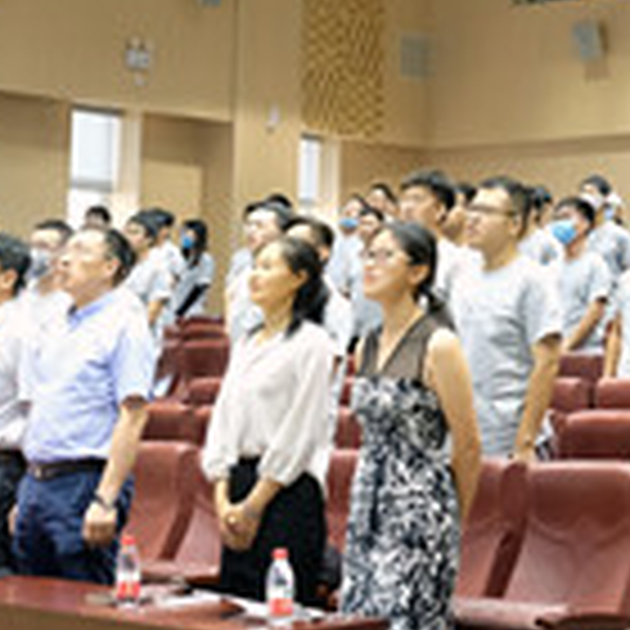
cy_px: -58
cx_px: 634
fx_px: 2018
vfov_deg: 17.2
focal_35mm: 98
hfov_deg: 17.3
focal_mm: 18
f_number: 3.6
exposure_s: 1/40
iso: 1600
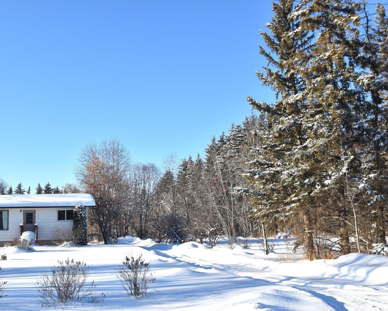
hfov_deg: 44.6
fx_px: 471
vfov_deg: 36.5
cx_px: 155
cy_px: 157
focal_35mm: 41
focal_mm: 24
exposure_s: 1/400
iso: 200
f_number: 9
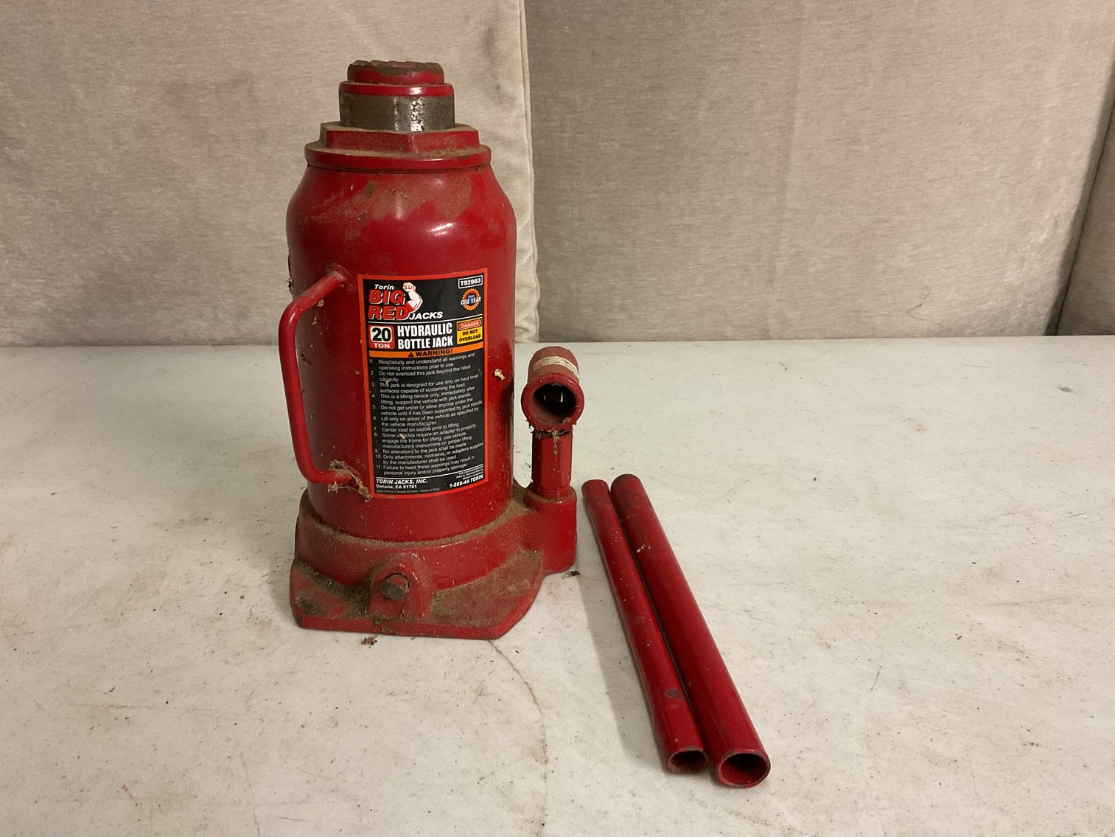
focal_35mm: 29
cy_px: 418
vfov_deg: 48.2
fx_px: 934
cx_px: 558
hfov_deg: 61.7
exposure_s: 1/60
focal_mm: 3
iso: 250
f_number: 1.8
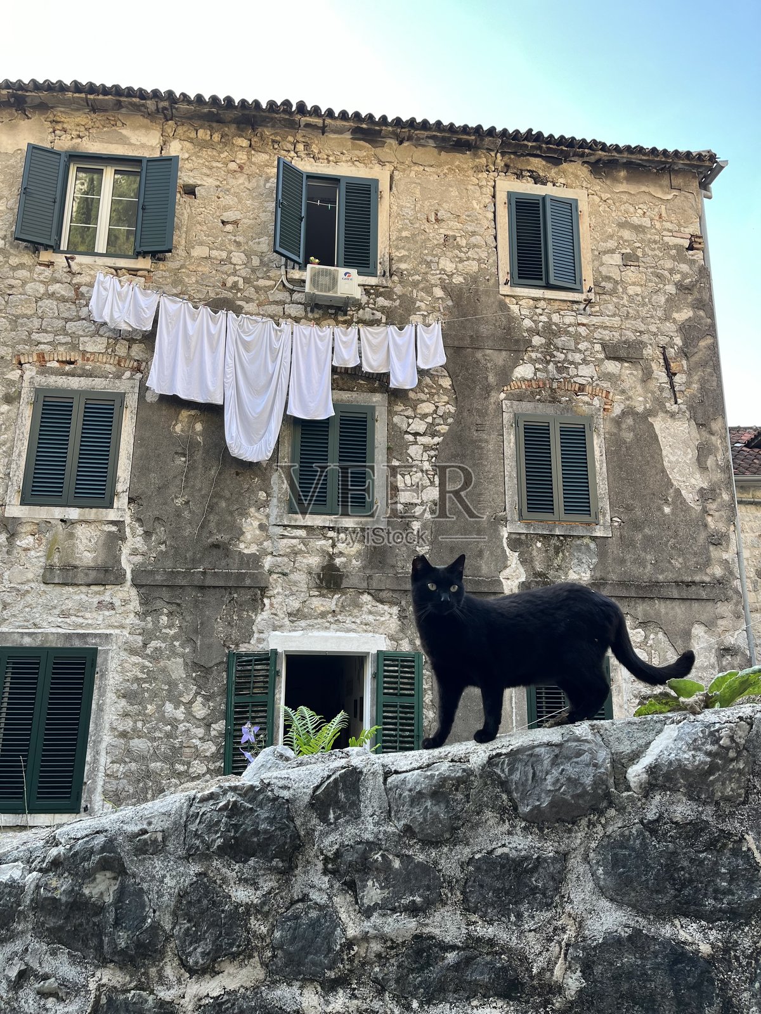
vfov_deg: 67.3
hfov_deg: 53.1
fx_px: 762
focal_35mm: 26
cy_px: 507
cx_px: 380
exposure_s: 1/124
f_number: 1.6
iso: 32
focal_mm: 5.1
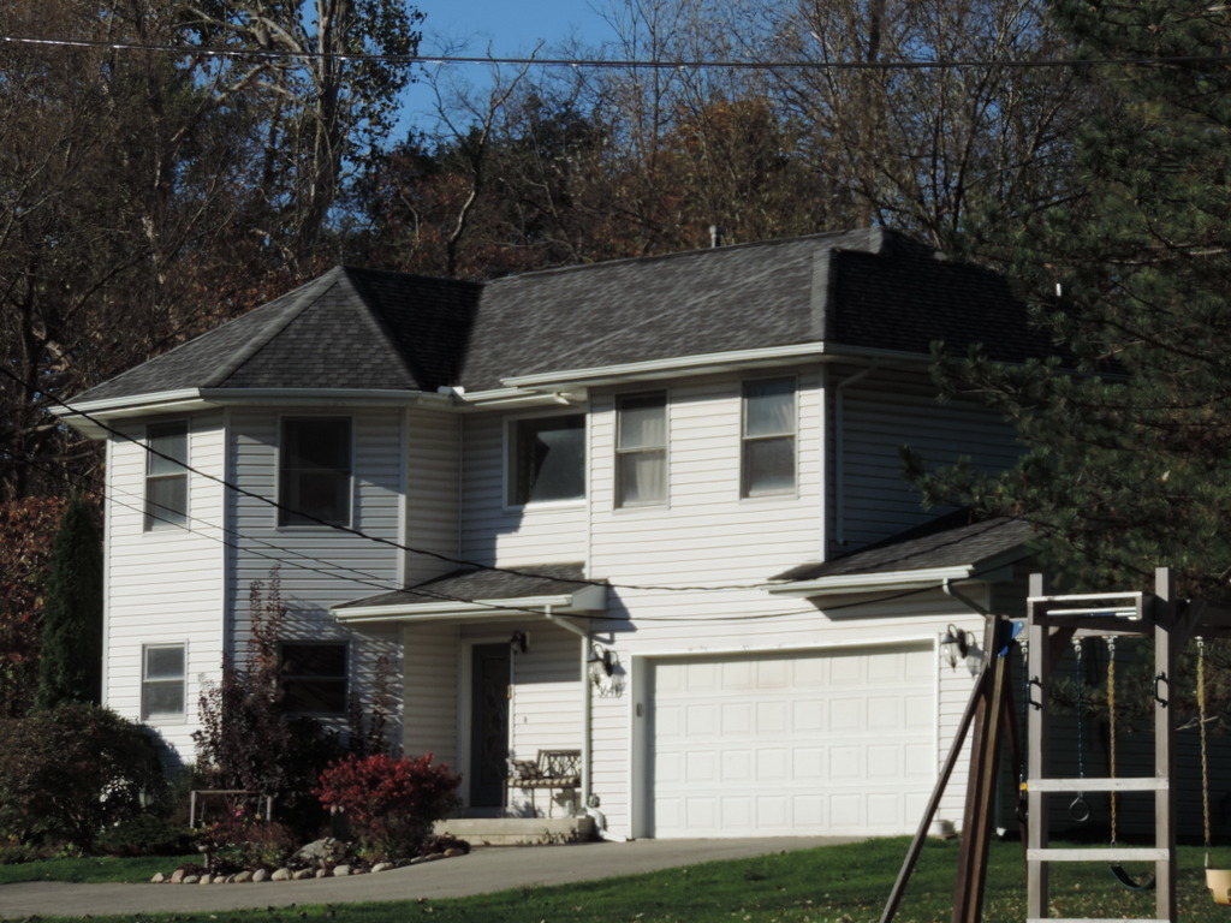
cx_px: 616
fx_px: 5156
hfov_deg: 13.6
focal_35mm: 145
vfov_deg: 10.2
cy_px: 462
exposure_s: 1/800
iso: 80
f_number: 4.4
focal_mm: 25.8
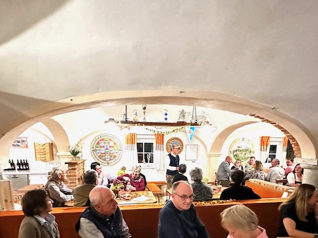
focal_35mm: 23
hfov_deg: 73.9
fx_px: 211
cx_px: 162
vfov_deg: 55.3
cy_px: 186
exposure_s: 1/50
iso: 1000
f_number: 2.2
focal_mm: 2.22
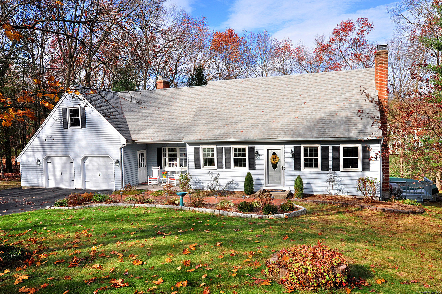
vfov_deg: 53.0
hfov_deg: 73.8
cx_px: 221
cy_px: 147
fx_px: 294
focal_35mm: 24
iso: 320
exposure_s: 1/400
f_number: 8
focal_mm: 16
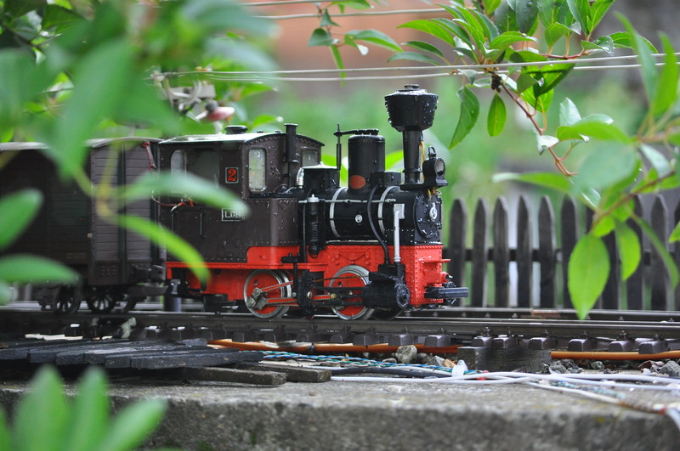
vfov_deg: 13.4
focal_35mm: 102
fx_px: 1924
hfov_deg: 20.0
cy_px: 226
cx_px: 340
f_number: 4.2
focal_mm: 68
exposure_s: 1/125
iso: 1000
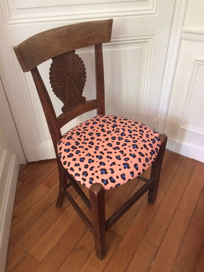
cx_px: 102
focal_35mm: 29
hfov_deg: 48.2
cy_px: 136
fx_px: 228
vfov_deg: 61.7
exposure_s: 1/17
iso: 400
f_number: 2.2
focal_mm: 4.15
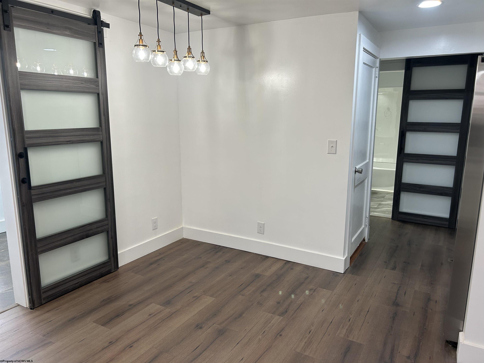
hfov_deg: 67.3
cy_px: 182
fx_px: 364
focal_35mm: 26
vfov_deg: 53.1
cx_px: 242
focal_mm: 5.7
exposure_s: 1/120
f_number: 1.5
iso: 64
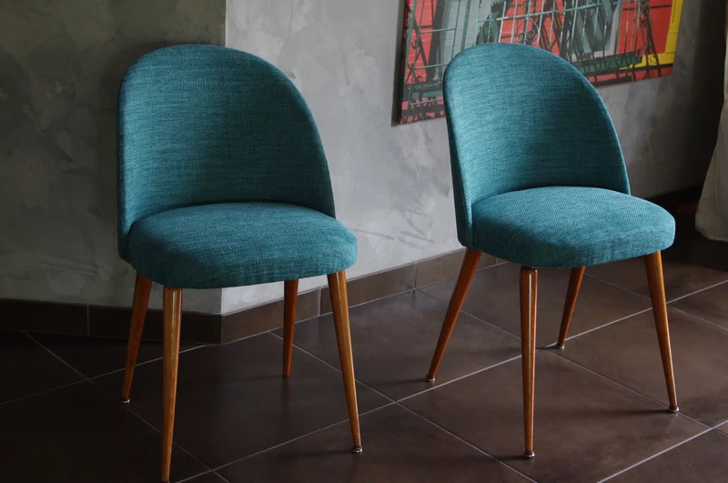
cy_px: 242
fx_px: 1212
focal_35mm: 60
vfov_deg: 22.6
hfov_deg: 33.4
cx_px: 364
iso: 800
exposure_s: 1/13
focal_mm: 40
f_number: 4.5
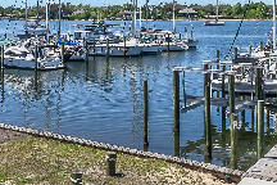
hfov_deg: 35.0
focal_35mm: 57
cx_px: 144
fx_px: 439
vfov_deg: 22.7
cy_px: -5
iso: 100
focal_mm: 12
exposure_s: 1/250
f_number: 10
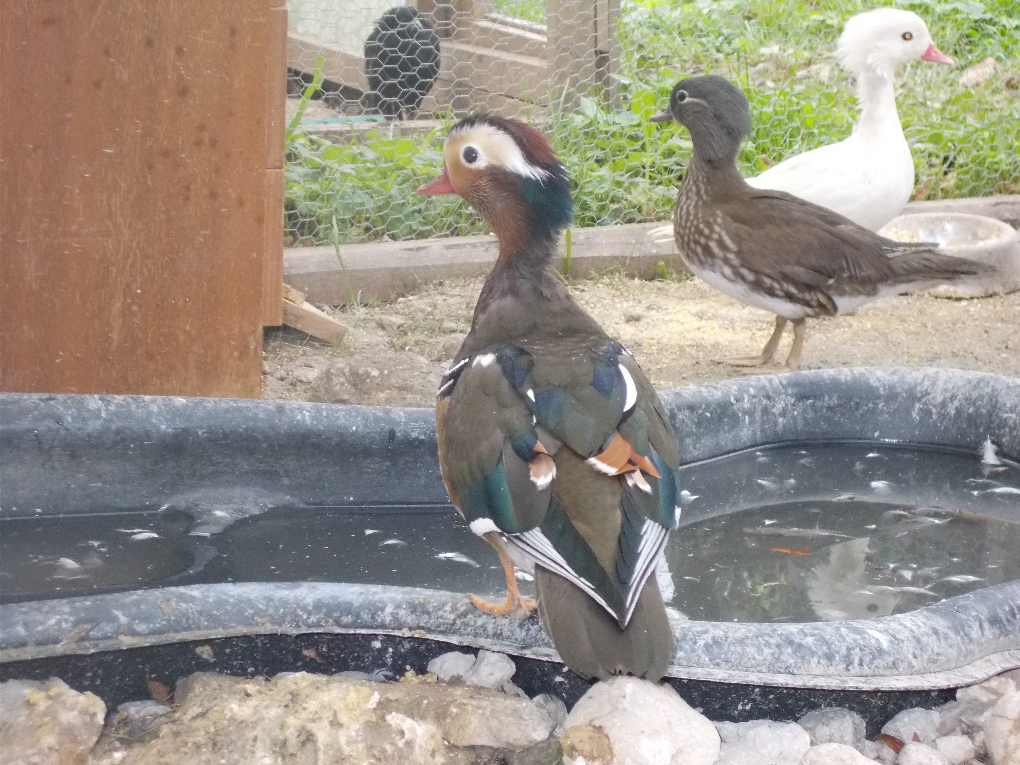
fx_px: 2917
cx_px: 510
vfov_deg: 14.9
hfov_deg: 19.8
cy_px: 382
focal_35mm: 99
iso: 450
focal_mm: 17.6
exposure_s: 1/60
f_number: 5.5
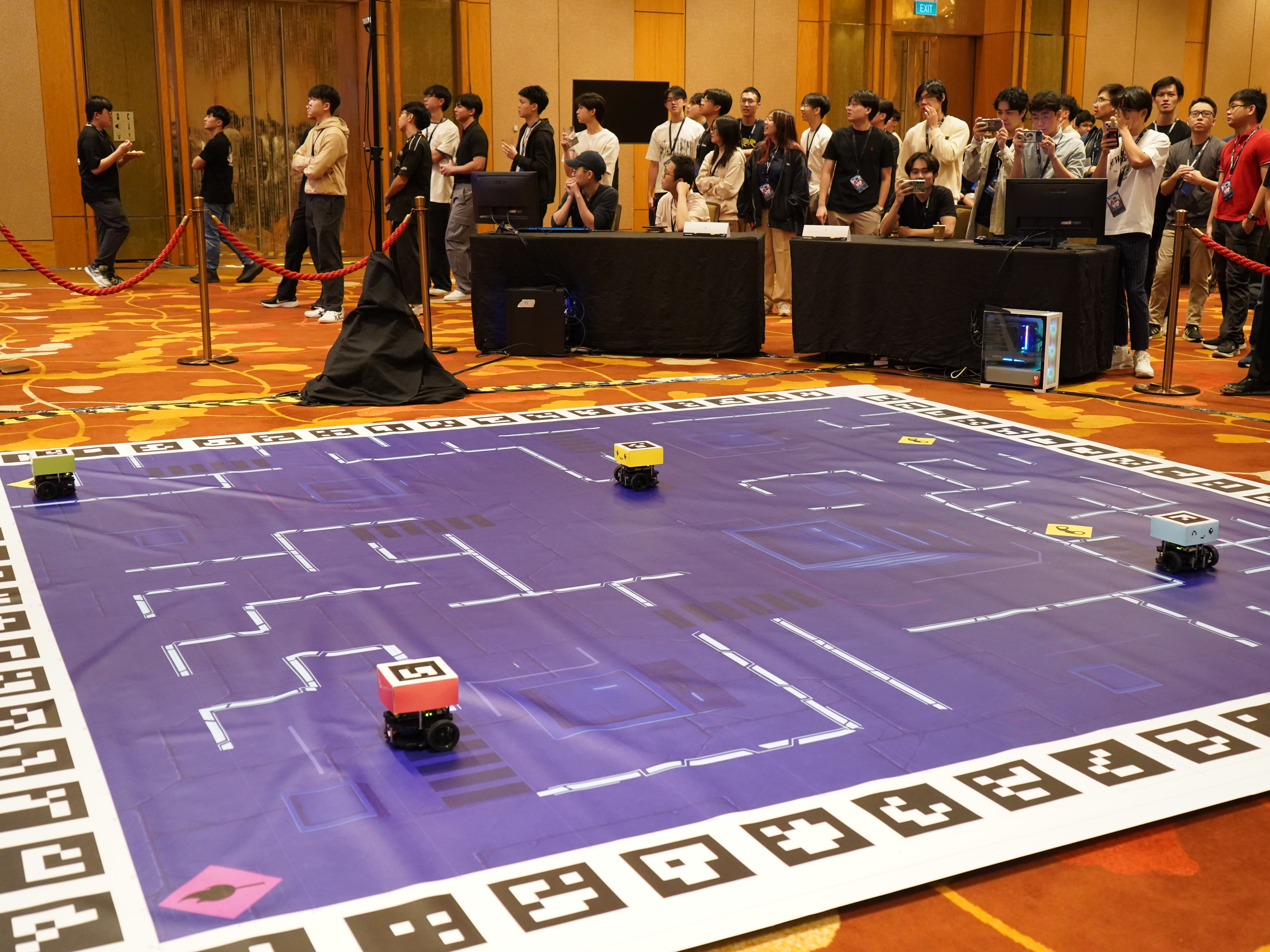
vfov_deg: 36.8
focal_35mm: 39
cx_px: 682
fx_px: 1431
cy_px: 476
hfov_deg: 47.8
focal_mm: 36
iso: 5000
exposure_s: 1/160
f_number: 4
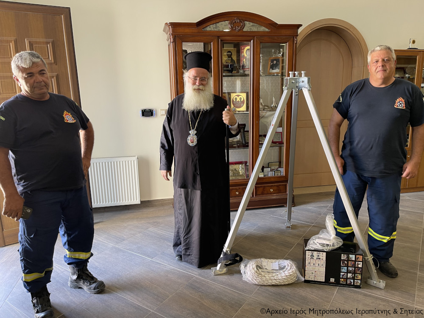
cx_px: 212
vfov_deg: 53.1
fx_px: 318
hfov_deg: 67.3
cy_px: 159
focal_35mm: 26
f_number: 1.6
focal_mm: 5.1
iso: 80
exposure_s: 1/50
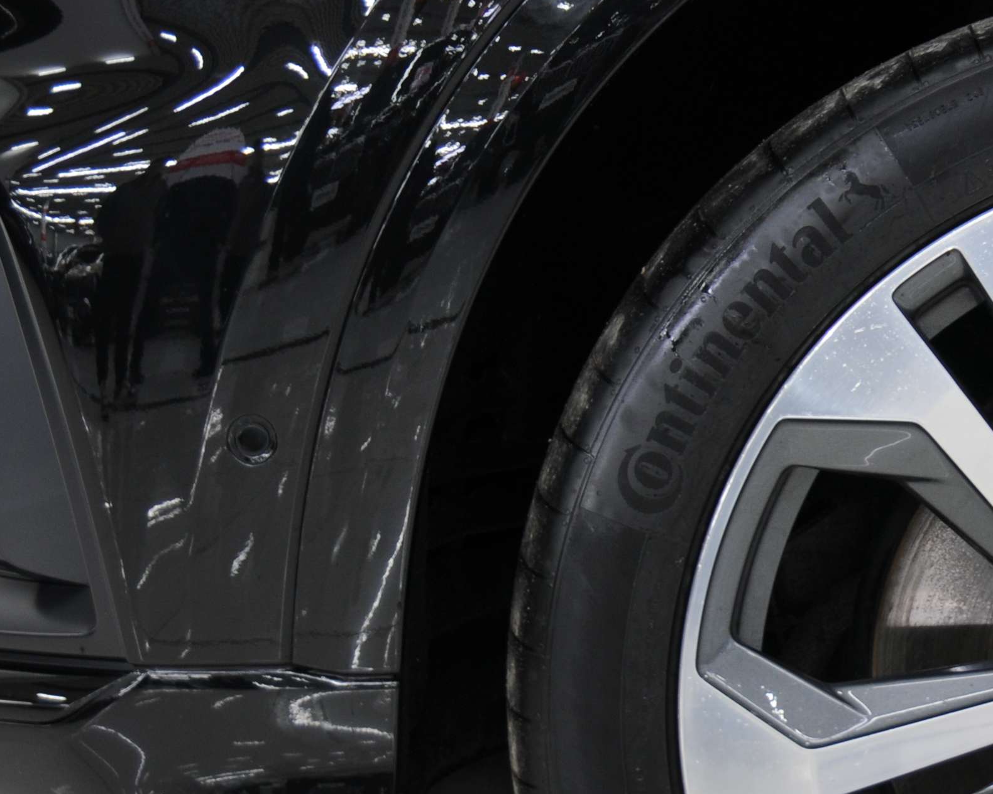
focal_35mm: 118
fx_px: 3476
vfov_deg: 13.0
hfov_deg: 16.0
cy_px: 568
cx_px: 924
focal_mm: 31
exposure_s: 1/6
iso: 200
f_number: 4
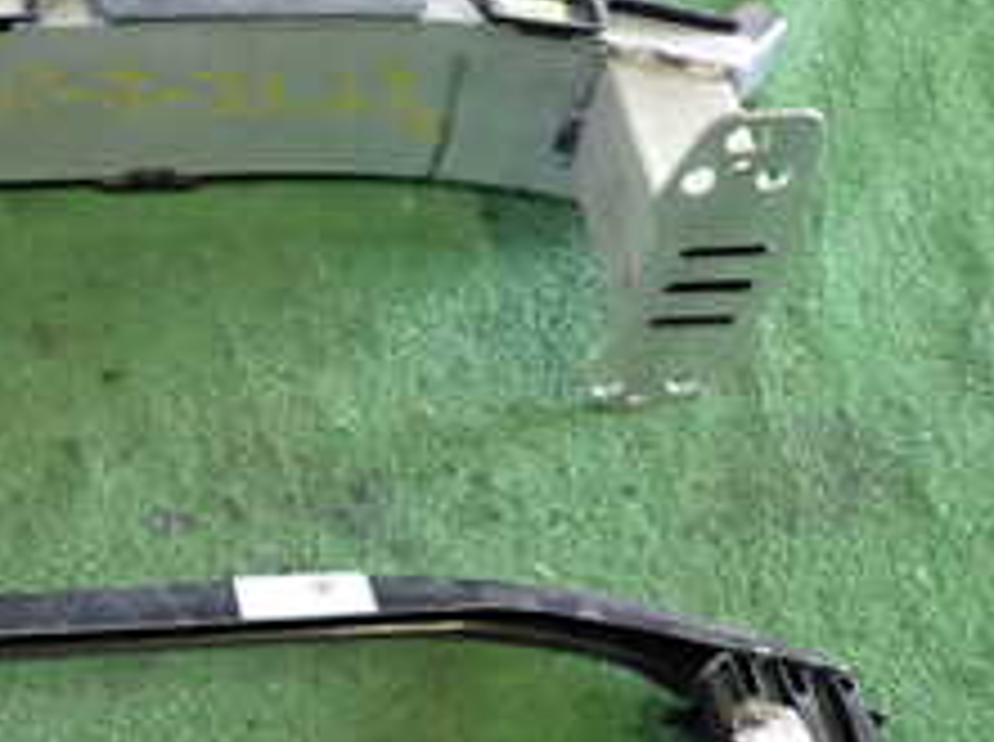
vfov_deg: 21.3
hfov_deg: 26.4
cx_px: -94
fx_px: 1949
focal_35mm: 68
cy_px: 580
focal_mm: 4.5
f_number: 2
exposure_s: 1/30
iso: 500
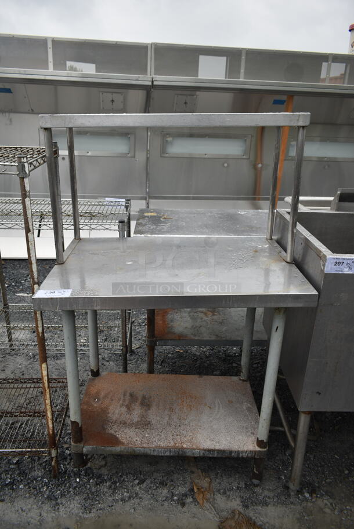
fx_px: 398
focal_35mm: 27
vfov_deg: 67.3
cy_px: 264
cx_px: 177
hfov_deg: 48.0
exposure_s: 1/80
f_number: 4.5
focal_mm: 18
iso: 100
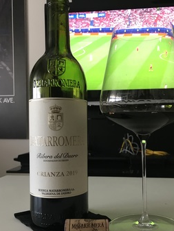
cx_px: 107
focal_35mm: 36
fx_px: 241
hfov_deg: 39.5
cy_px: 137
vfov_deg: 51.1
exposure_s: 1/17
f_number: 1.8
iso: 64
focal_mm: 3.99
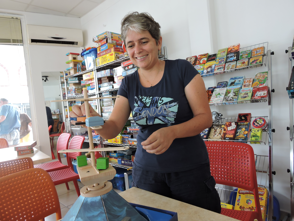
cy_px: 110
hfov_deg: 71.6
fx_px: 204
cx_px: 147
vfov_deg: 56.8
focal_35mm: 24
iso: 220
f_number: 3.3
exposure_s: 1/30
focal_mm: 4.3
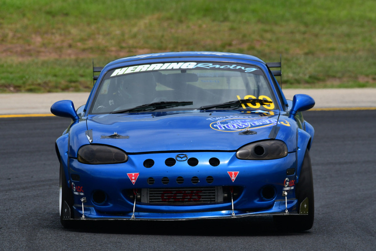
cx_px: 188
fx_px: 7836
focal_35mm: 750
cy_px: 126
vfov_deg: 1.8
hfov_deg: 2.7
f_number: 11
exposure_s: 1/640
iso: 400
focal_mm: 500
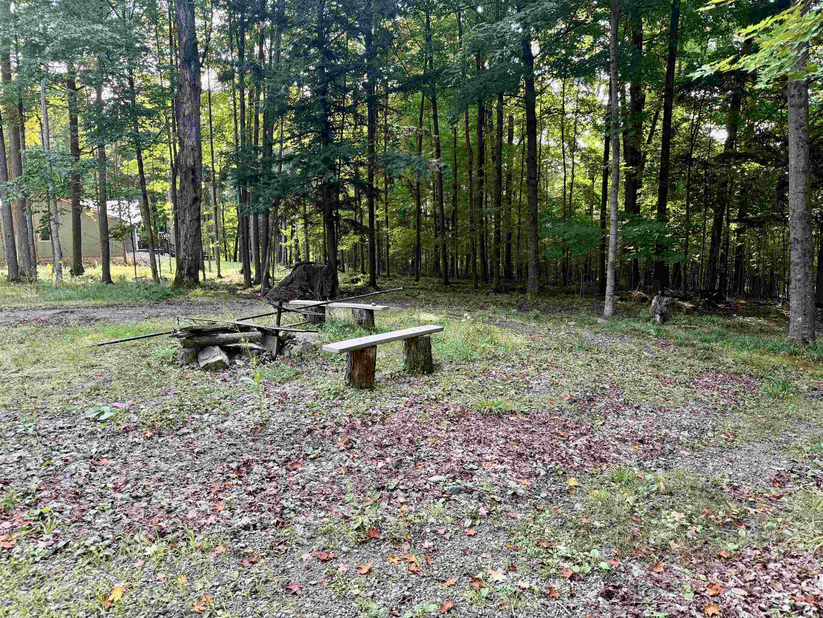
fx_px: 571
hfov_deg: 71.6
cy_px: 309
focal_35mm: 24
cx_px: 412
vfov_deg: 56.8
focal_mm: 6.76
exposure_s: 1/216
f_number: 1.78
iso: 125
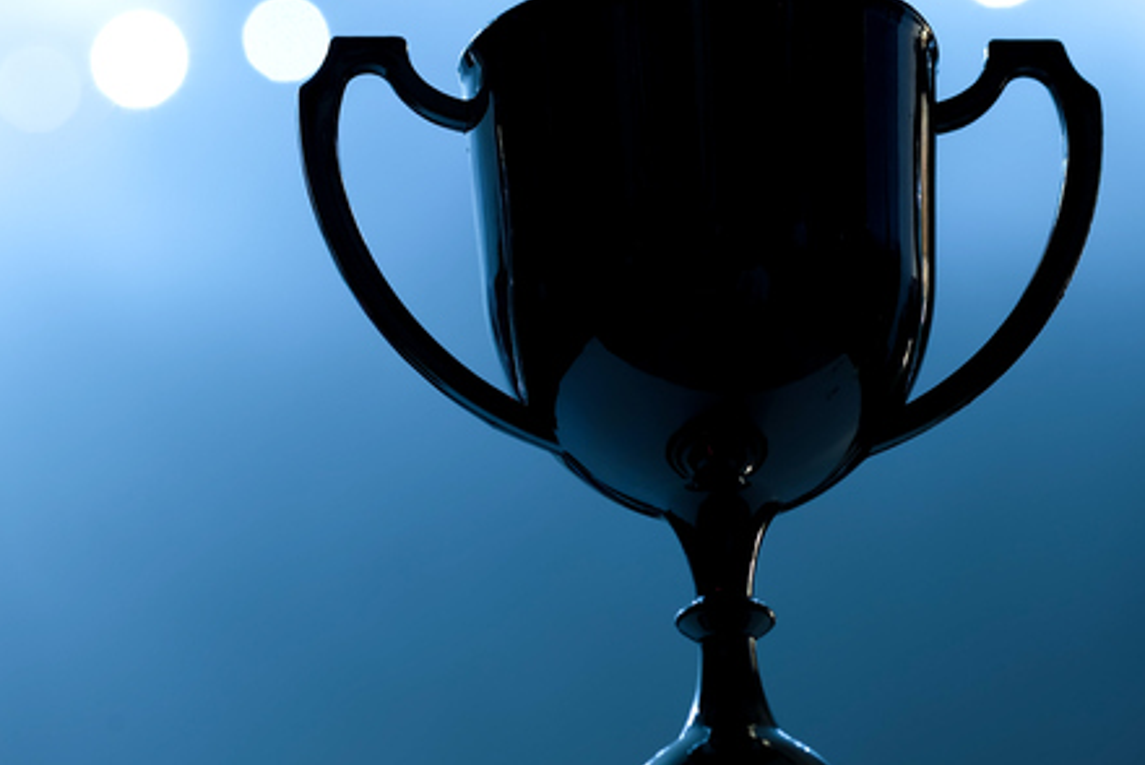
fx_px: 4710
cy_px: 358
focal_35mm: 148
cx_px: 325
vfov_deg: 9.3
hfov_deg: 13.8
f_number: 4
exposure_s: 1.3
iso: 100
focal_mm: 60
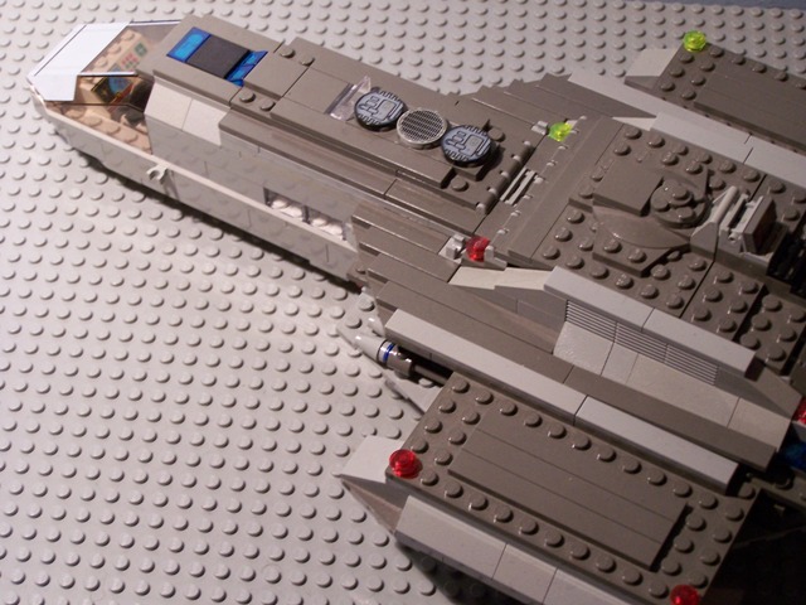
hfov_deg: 28.2
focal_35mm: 69
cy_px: 302
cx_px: 403
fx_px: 1607
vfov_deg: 21.3
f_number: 3.2
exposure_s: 1/20
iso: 140
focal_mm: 11.5
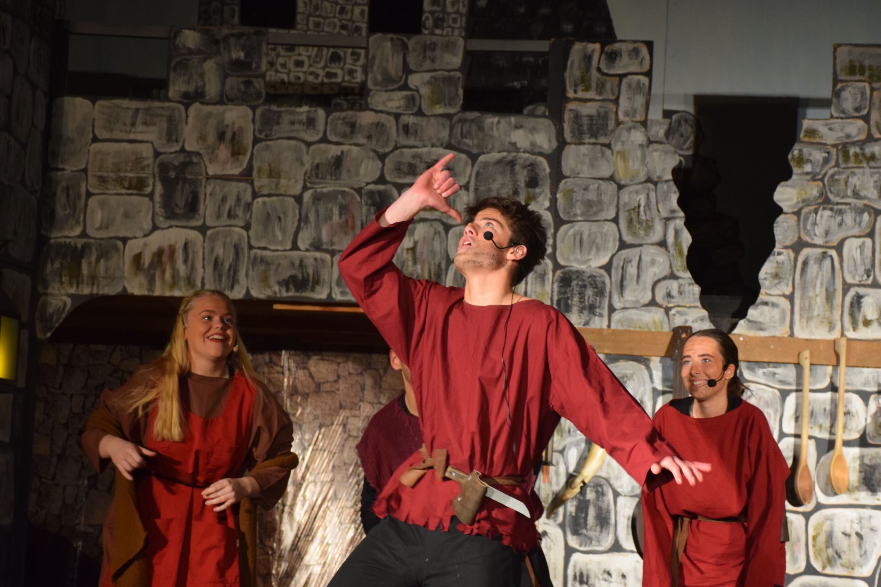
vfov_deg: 12.5
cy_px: 316
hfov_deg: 18.6
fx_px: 2692
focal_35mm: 110
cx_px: 483
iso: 1250
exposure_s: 1/60
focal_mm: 62
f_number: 5
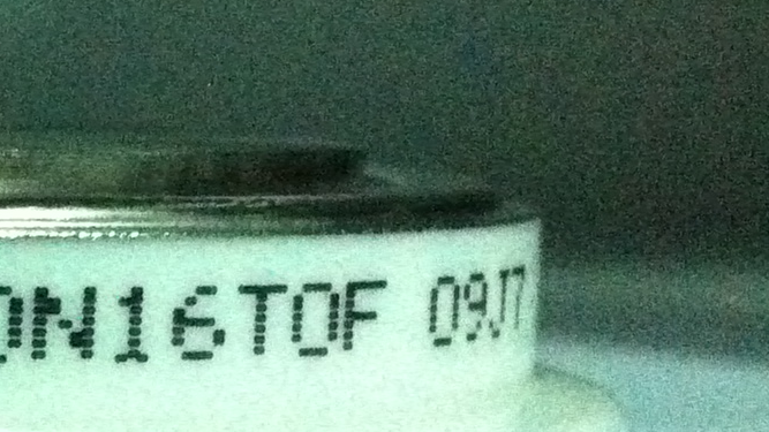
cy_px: 204
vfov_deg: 8.2
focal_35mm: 148
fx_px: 3017
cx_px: -190
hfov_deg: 14.0
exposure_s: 1/15
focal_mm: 3.85
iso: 1000
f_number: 2.8
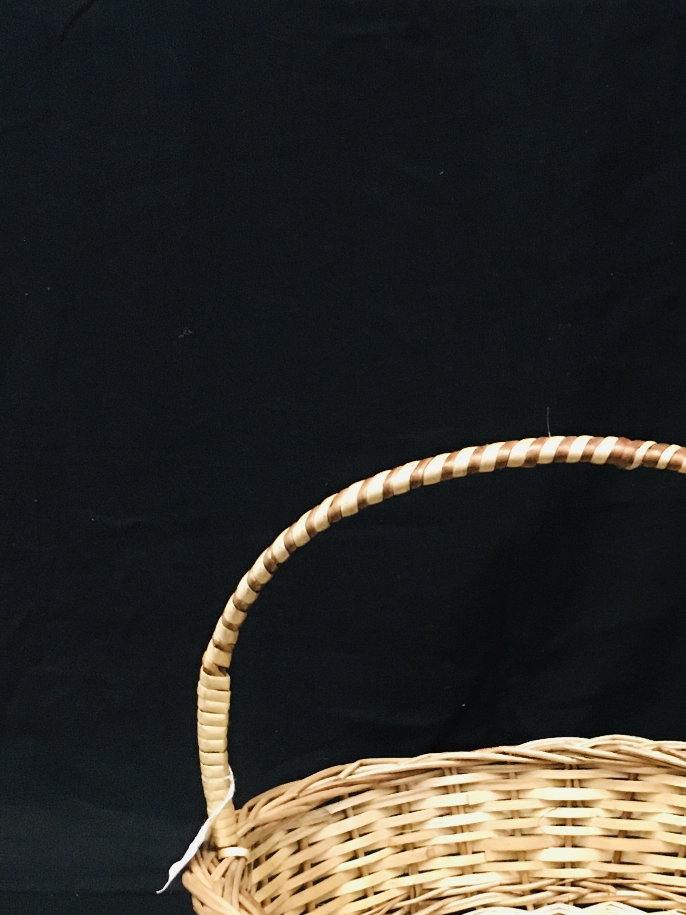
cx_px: 604
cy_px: 583
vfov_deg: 30.1
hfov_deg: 22.4
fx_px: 1691
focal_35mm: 64
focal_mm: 4.15
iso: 500
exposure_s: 1/17
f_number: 2.2
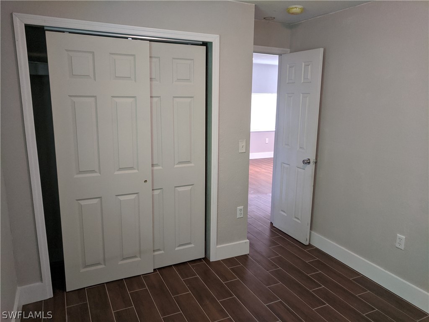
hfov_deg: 67.3
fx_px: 322
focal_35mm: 26
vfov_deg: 53.1
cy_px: 161
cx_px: 214
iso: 508
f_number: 2
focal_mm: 4.67
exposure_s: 1/40
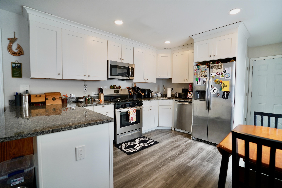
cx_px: 141
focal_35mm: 16
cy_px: 94
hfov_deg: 96.7
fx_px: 125
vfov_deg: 73.7
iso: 500
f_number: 4
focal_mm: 16
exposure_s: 1/160
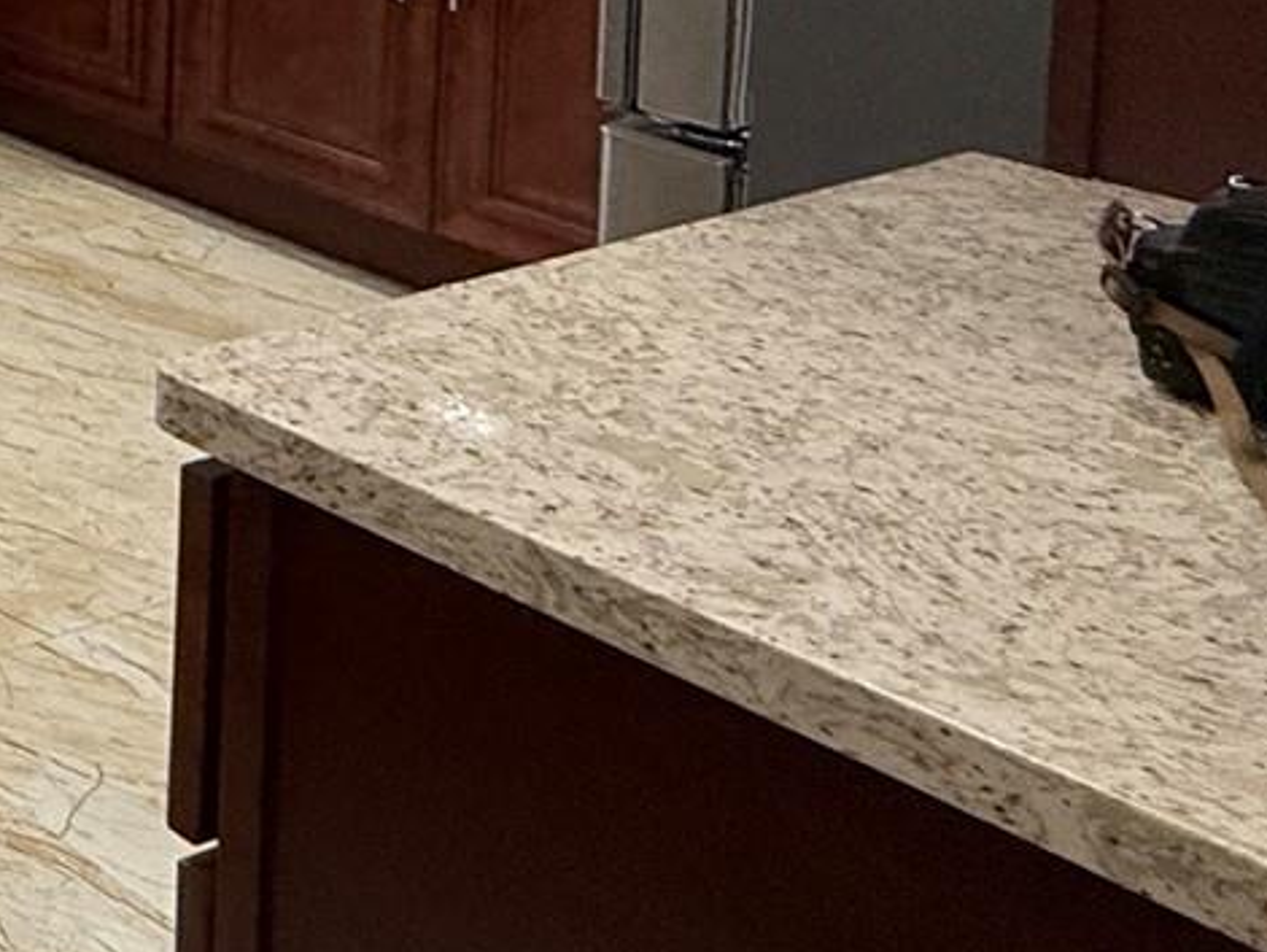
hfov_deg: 20.9
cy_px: -485
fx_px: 2234
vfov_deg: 20.5
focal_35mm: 61
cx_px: -1043
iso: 250
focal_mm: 2.22
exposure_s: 1/120
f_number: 2.2
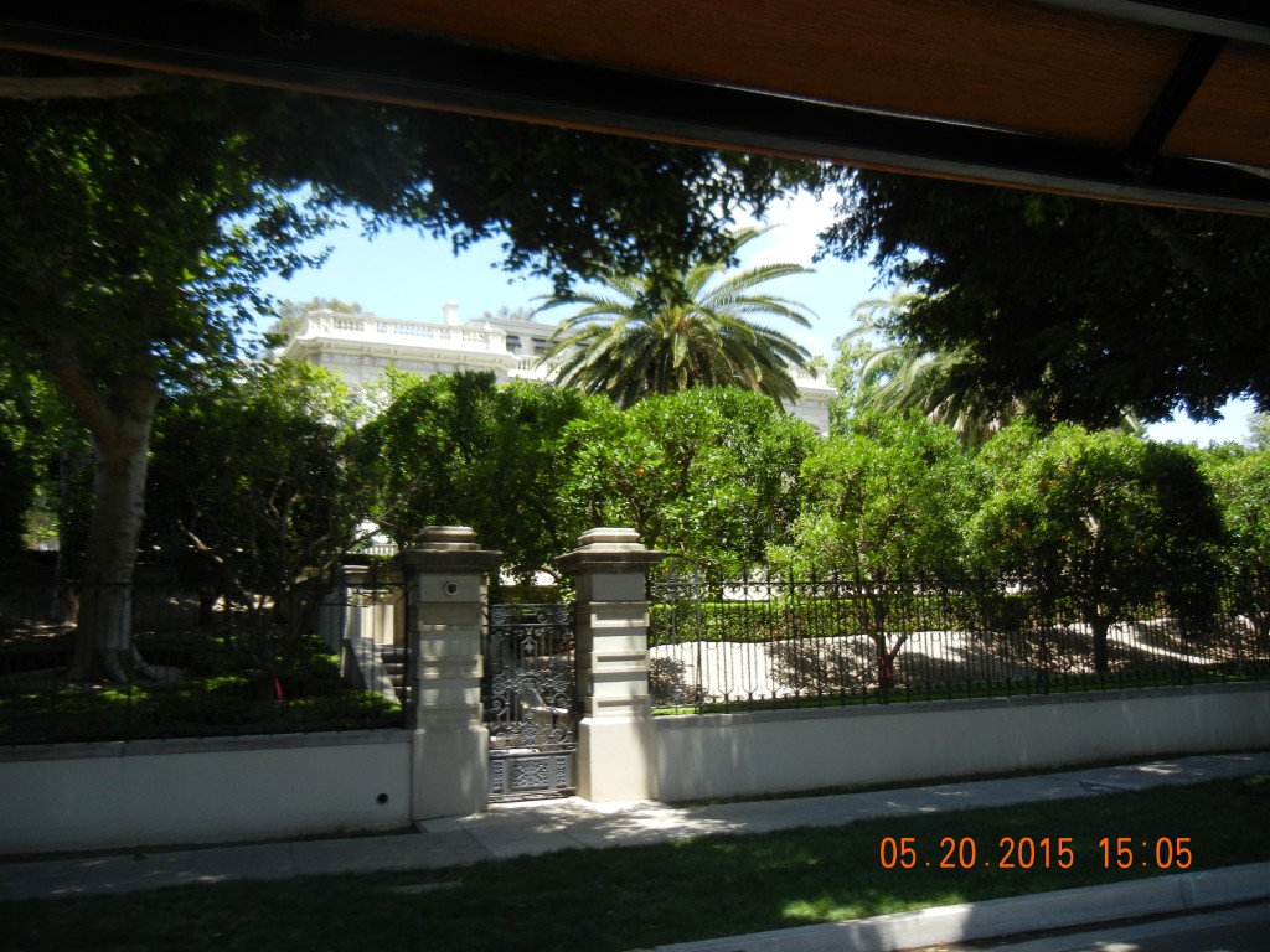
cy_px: 476
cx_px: 635
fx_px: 1101
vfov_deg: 46.8
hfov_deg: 60.0
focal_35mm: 30
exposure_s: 1/444
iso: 160
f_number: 3.5
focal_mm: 5.4
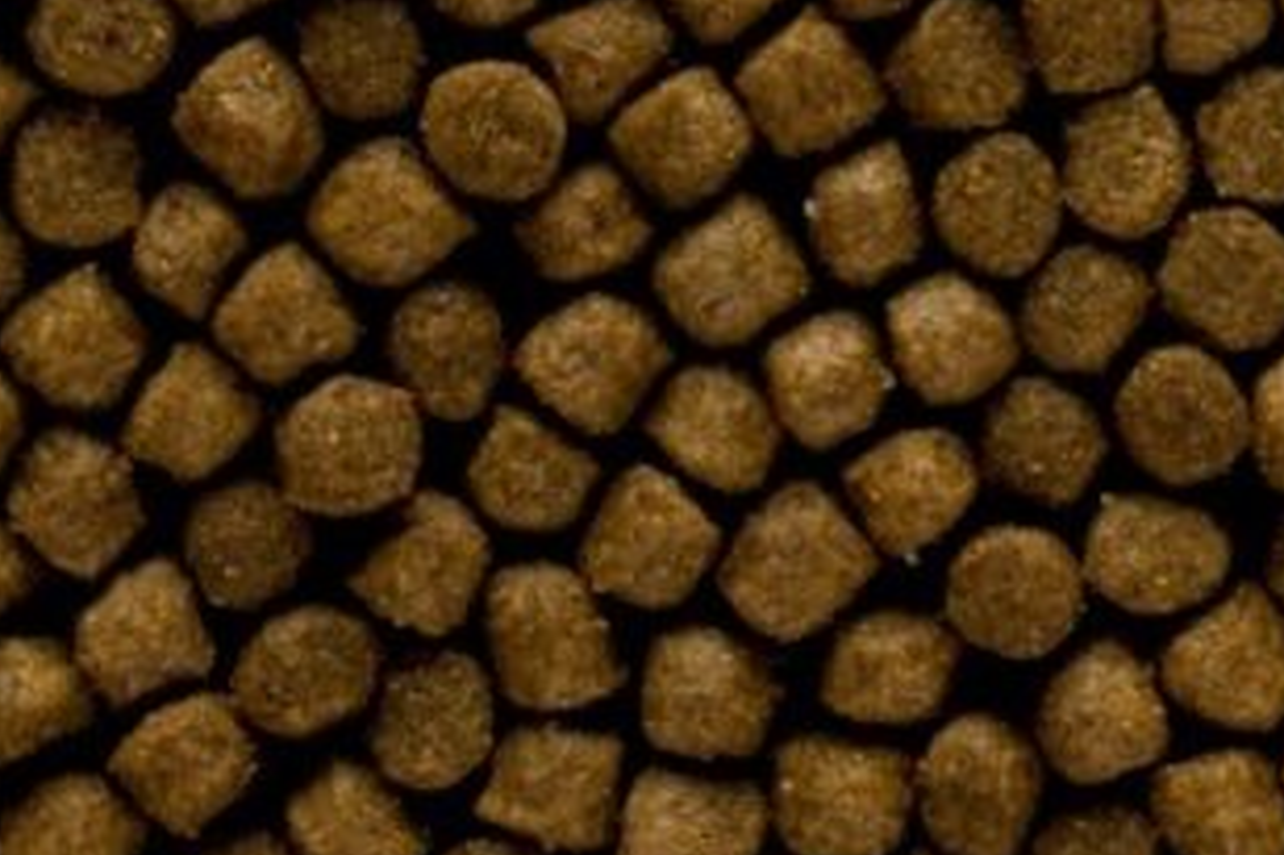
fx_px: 6226
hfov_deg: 11.6
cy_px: 311
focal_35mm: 175
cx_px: 1401
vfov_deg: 7.8
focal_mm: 35
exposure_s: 1/160
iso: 200
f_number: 18
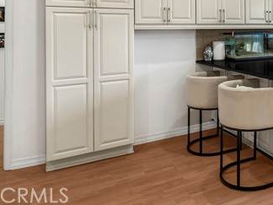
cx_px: 262
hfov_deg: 43.3
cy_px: 27
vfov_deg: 35.8
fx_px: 300
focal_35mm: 38
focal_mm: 20
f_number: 9.5
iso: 320
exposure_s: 1.5
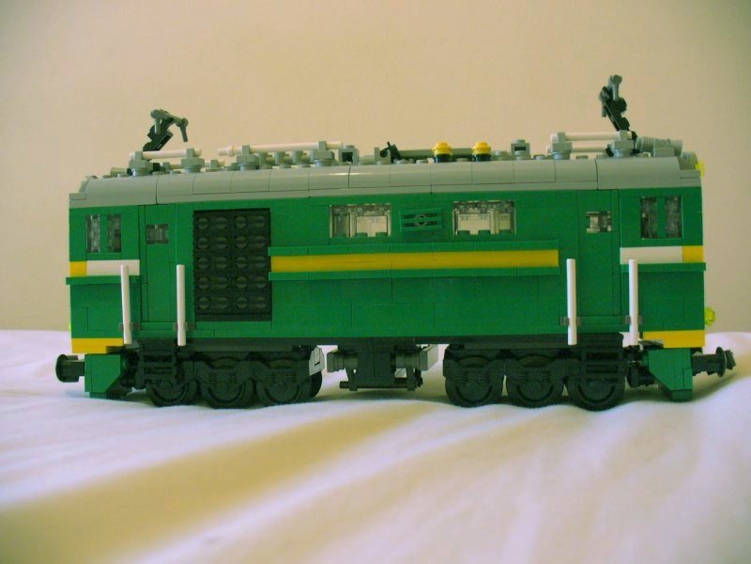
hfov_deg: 50.1
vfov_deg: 38.7
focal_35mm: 37
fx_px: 803
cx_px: 376
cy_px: 282
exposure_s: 1/8
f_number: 2.8
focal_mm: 6.1
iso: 200
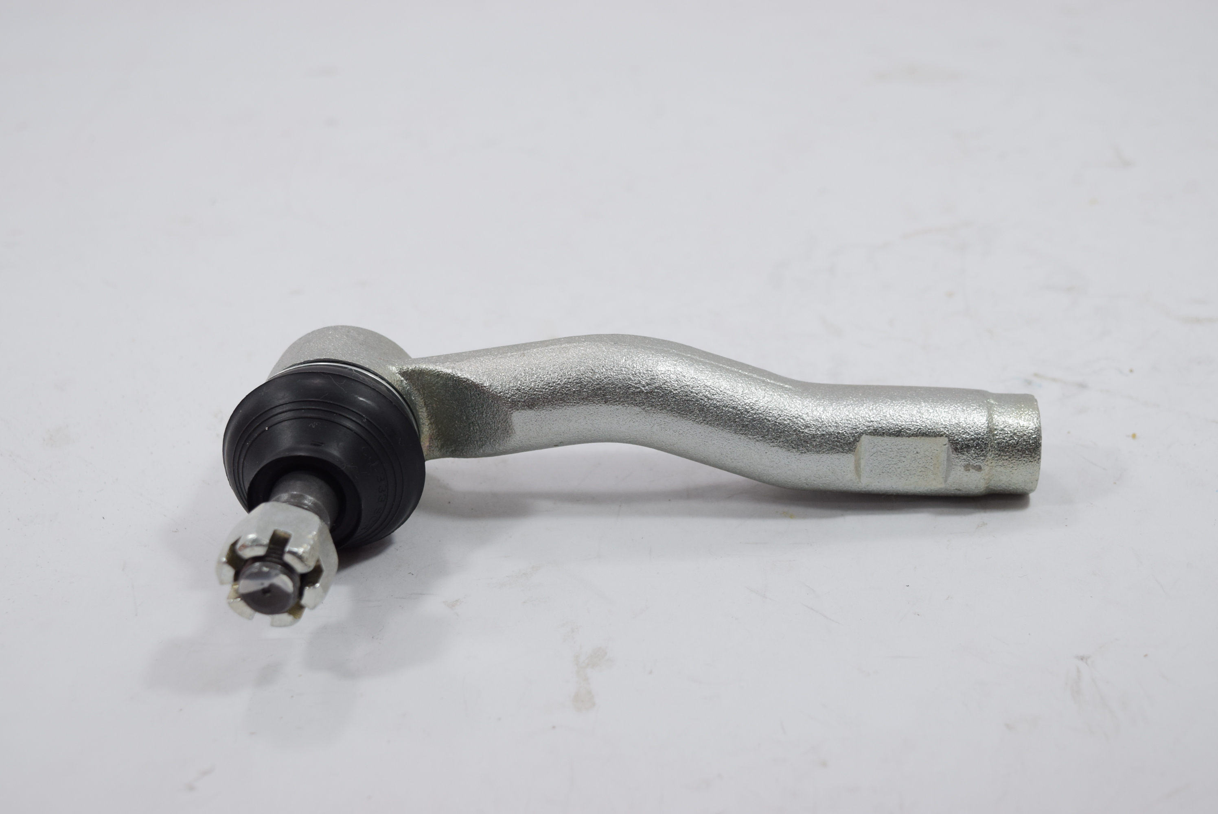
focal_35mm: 57
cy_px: 407
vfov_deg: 23.8
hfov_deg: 35.0
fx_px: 1930
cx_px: 609
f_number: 5.6
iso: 400
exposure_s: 1/125
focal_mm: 38
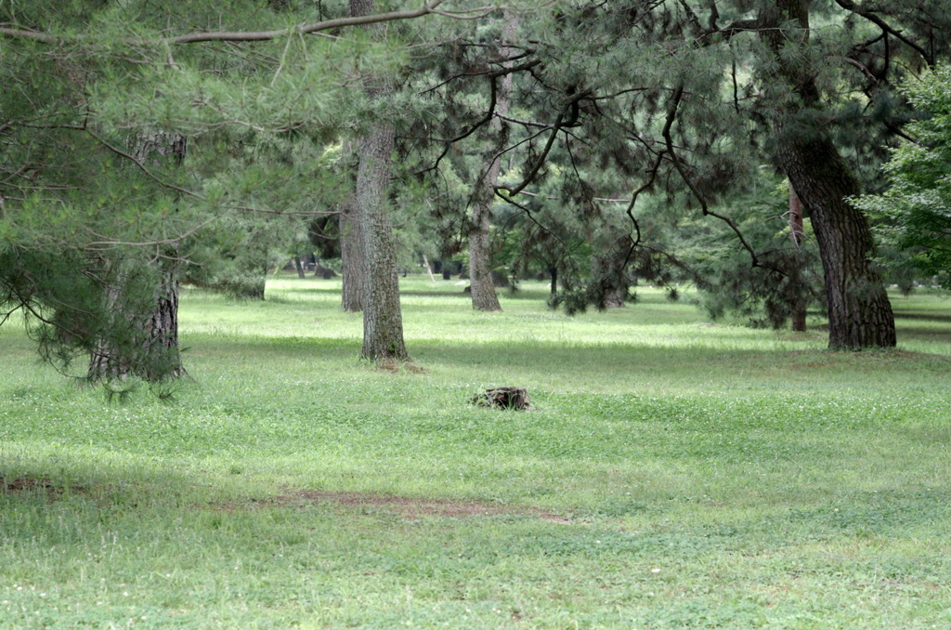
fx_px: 2768
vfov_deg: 13.0
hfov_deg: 19.5
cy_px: 315
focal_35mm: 105
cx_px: 476
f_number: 4
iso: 100
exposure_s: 1/320
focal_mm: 70
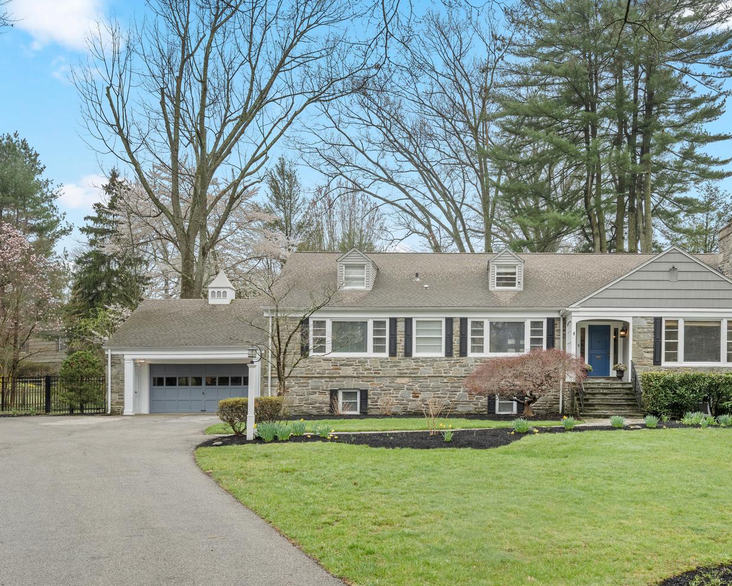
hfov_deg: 52.1
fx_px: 737
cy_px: 397
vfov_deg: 42.7
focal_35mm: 34
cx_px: 472
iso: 500
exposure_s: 1/100
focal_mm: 22
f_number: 7.1
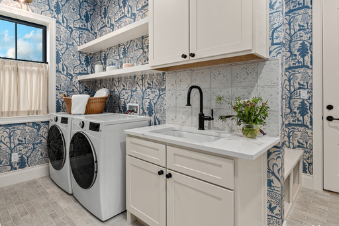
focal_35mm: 20
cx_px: 134
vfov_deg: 61.8
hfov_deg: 82.8
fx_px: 188
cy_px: 99
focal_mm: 16
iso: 400
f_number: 8
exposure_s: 1/3
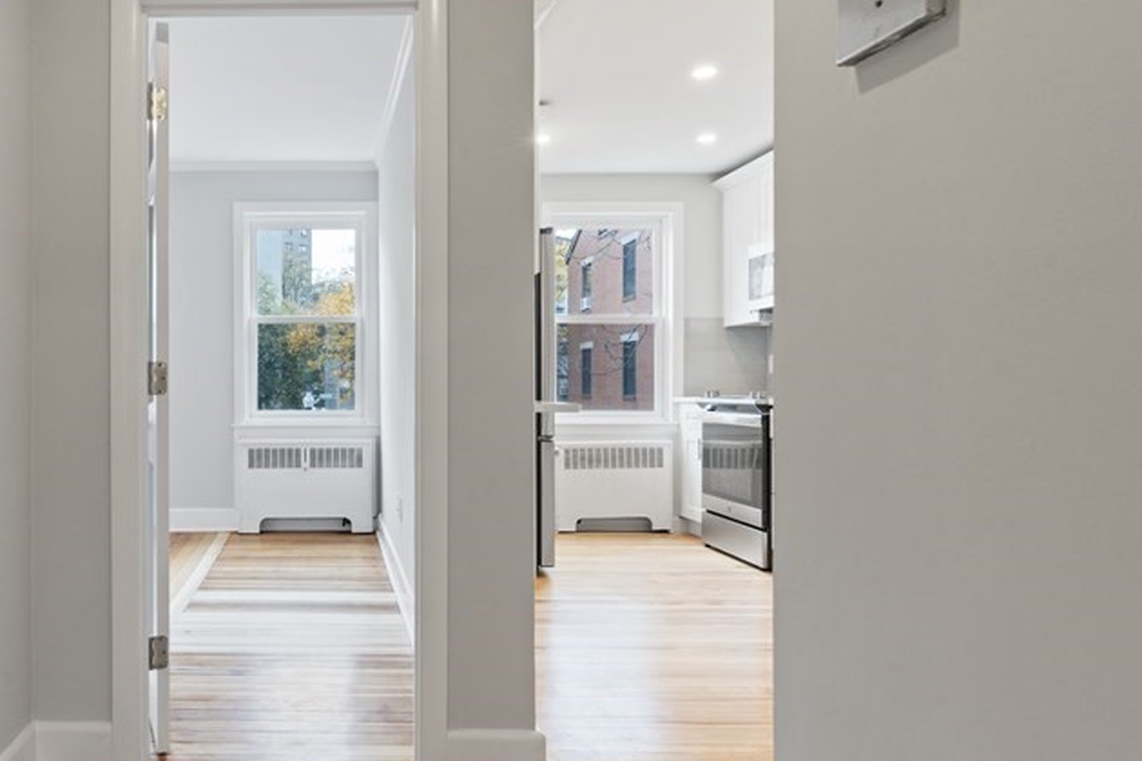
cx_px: 328
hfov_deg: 66.3
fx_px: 825
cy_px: 390
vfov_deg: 49.5
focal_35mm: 26
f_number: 11
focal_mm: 16
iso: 320
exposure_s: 1/1.25
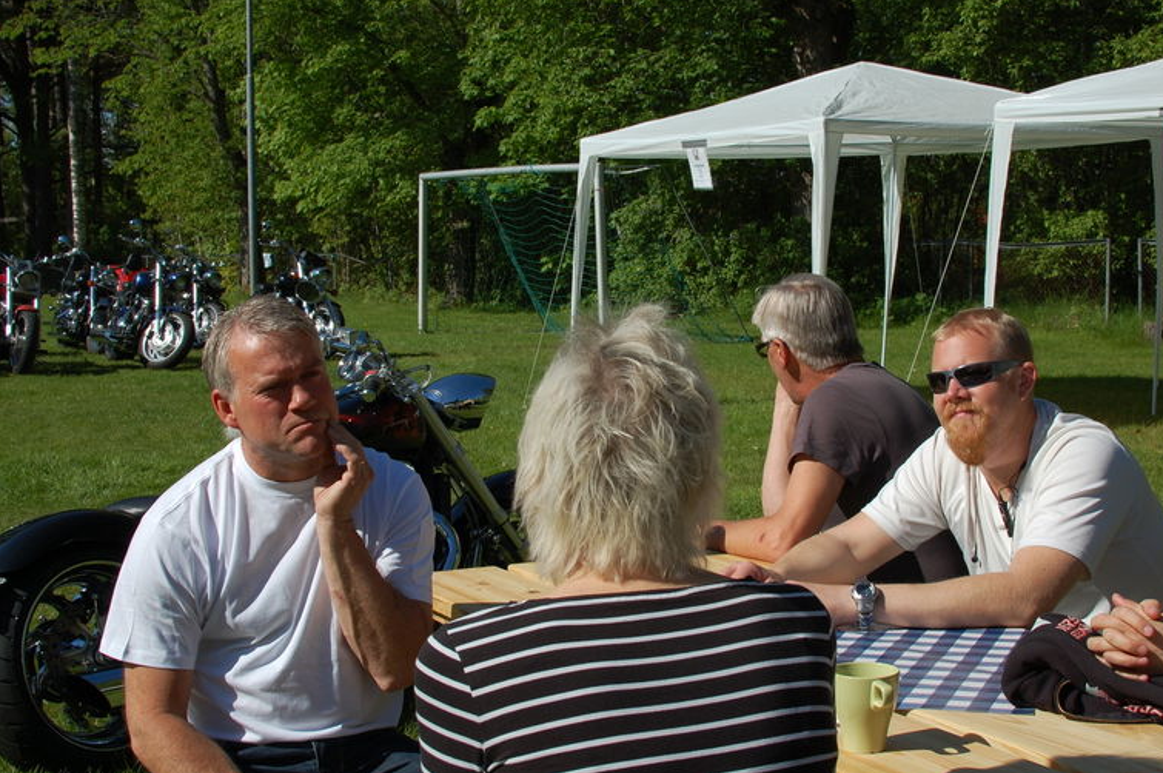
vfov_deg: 24.3
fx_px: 1792
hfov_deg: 36.0
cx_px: 589
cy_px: 367
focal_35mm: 56
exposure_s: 1/320
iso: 200
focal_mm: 35
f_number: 9
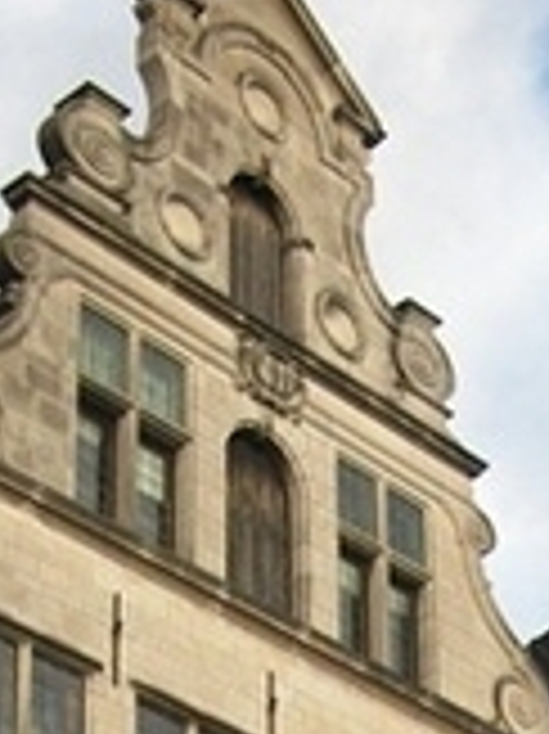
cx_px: 436
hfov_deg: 12.5
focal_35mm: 118
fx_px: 2499
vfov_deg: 15.4
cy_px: 1103
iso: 80
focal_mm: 5.7
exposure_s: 1/60
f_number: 8.8
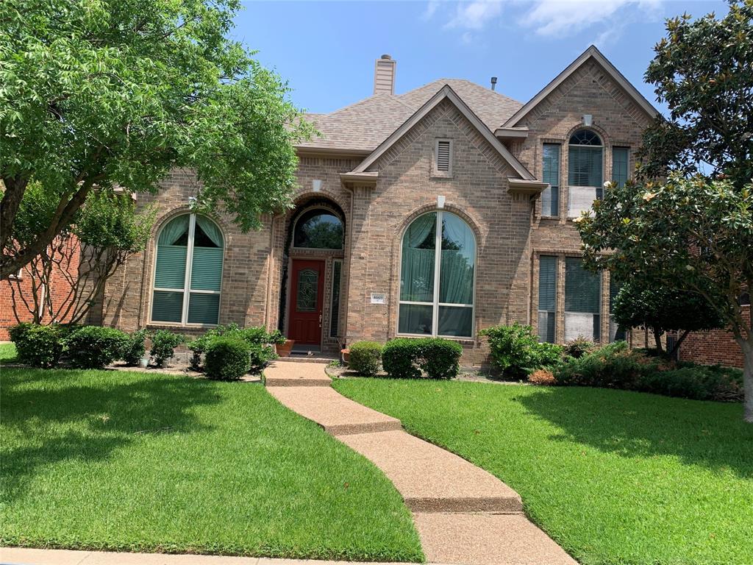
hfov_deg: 67.3
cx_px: 376
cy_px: 282
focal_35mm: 26
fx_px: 566
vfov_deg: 53.1
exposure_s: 1/1190
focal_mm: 4.25
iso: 25
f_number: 1.8
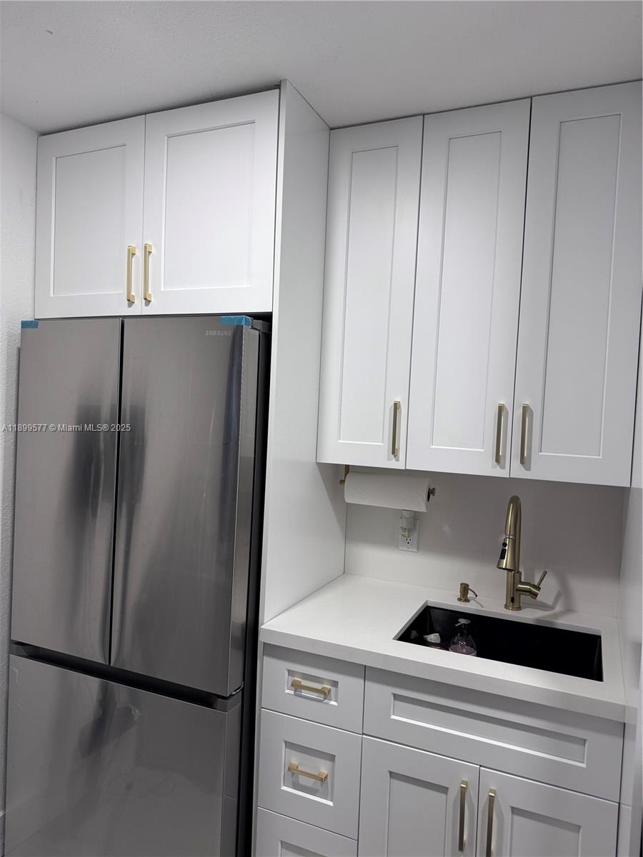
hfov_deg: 56.8
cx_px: 322
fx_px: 594
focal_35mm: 24
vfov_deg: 71.6
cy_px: 428
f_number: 1.78
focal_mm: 6.76
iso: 125
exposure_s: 1/60
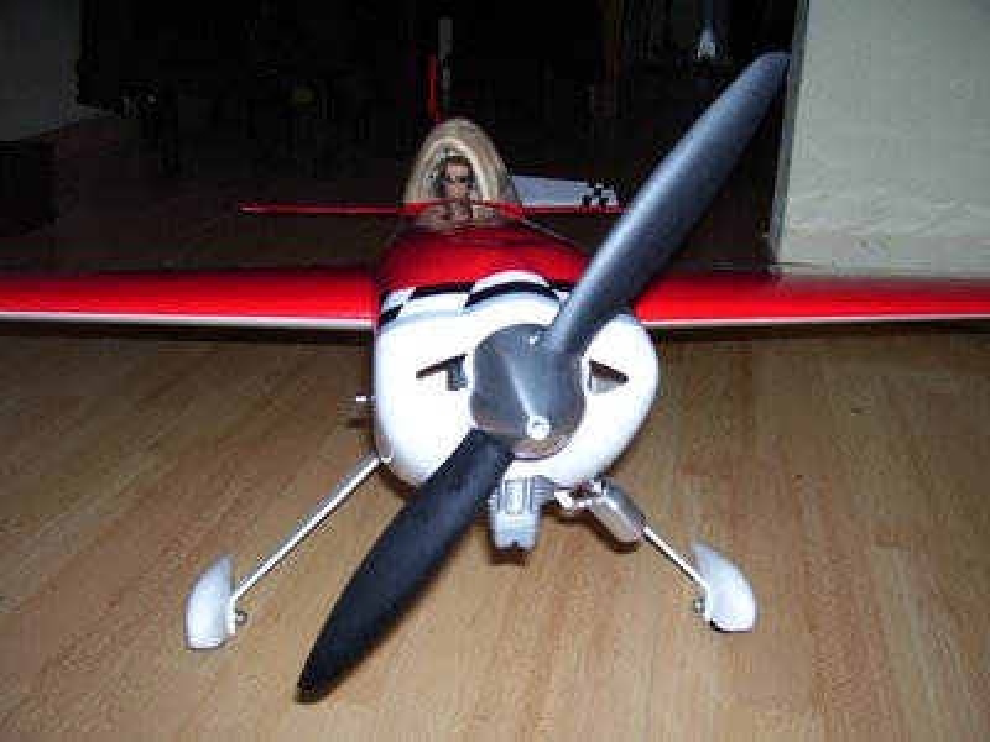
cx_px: 495
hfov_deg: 54.0
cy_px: 371
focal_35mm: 34
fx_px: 972
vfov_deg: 41.8
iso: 125
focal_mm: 5.6
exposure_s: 1/60
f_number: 2.7
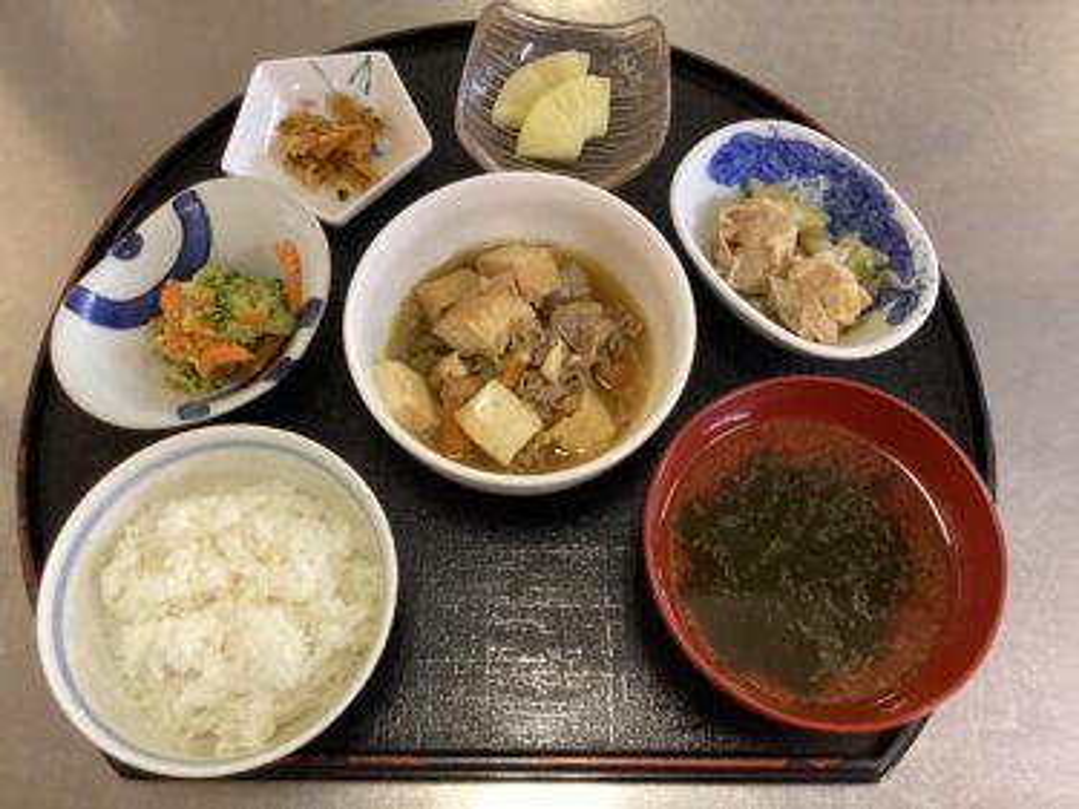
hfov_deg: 58.4
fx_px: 966
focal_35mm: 31
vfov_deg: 45.4
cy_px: 404
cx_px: 540
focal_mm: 3.3
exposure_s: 1/60
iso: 320
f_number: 2.4
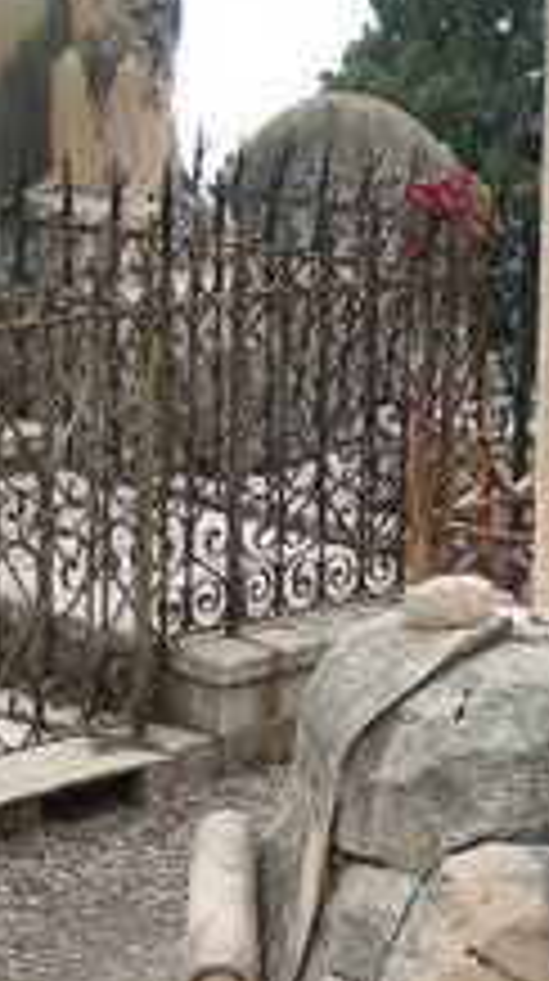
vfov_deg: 15.9
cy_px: 1060
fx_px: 3429
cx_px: 360
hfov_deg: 9.1
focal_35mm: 132
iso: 50
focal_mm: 6.6
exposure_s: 1/125
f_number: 4.5
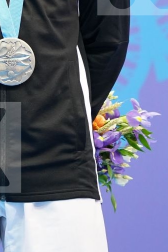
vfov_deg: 1.4
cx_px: -26
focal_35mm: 1427
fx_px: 10002
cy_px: -30
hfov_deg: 1.0
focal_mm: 400
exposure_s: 1/500
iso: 2000
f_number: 2.8
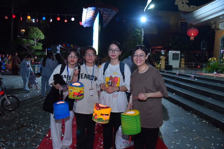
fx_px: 187
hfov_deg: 61.9
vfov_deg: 43.6
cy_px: 74
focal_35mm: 30
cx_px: 112
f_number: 5
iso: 1600
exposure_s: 1/80
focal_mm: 30
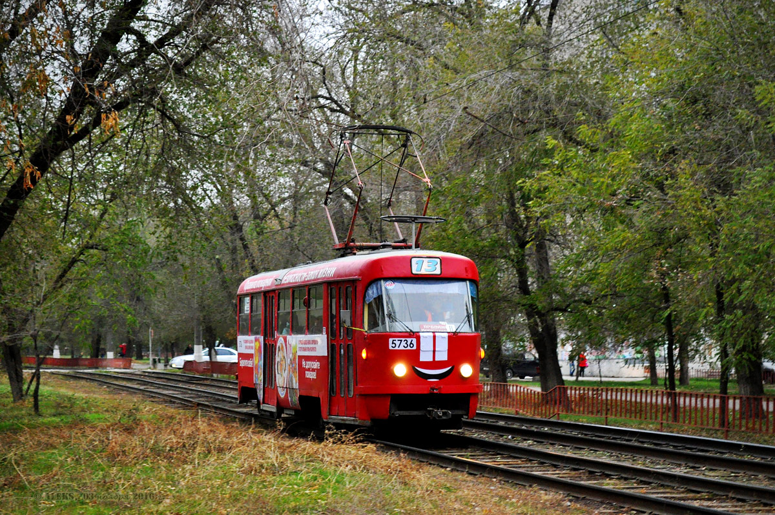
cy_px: 258
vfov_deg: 18.1
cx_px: 388
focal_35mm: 75
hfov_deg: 27.0
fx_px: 1613
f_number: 5.6
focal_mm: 50
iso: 1250
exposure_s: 1/60
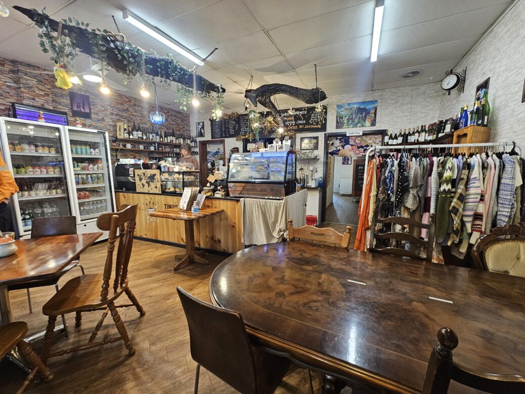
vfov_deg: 89.9
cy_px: 197
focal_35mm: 13
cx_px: 262
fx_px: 197
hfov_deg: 106.2
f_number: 2.2
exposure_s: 1/50
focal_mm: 2.2
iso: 200
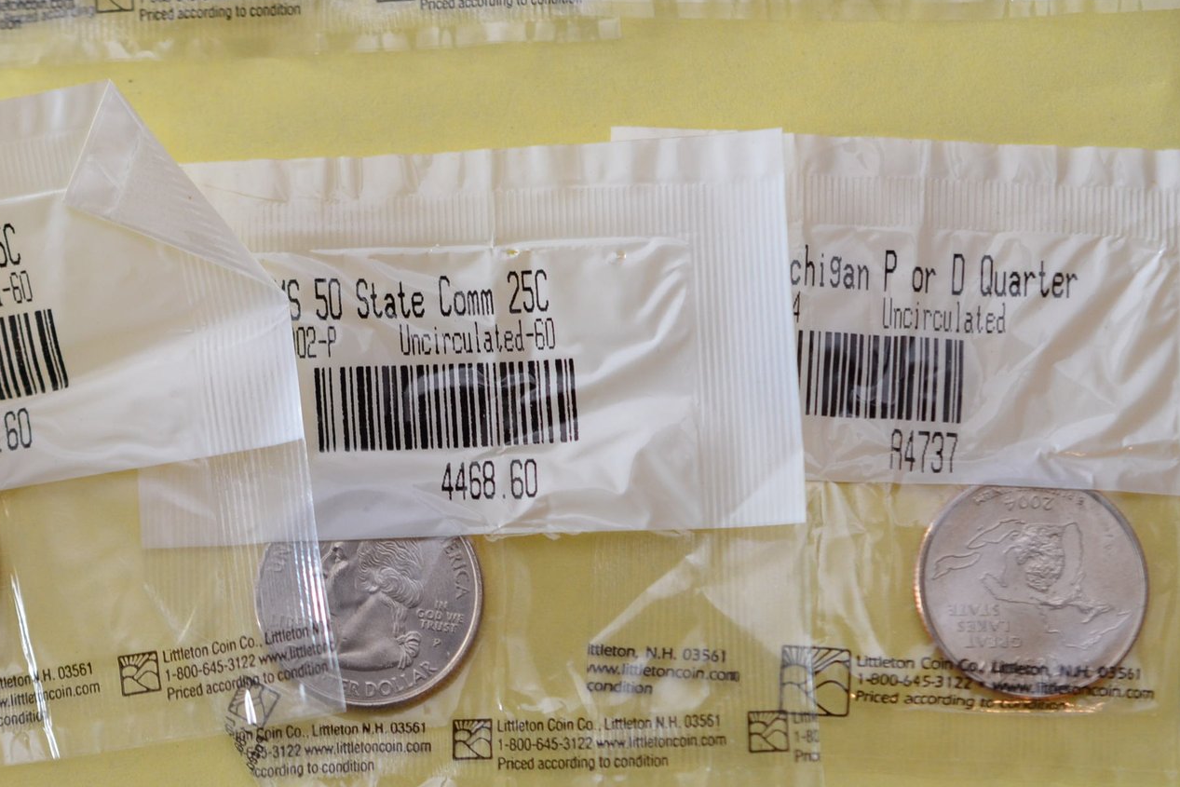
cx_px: 426
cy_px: 451
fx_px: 2655
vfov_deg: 16.9
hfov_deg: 25.0
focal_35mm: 81
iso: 800
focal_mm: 40
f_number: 4
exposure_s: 1/60
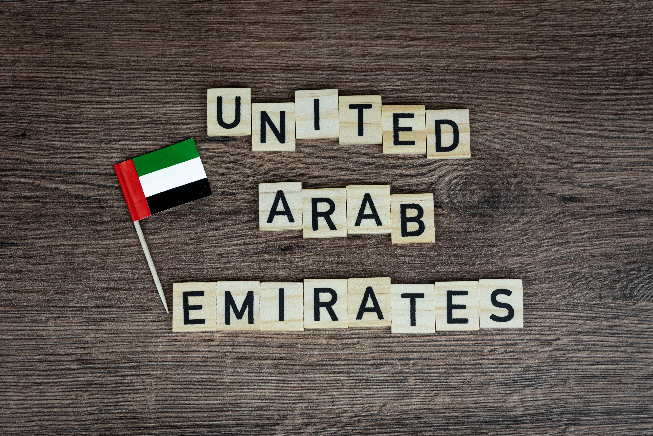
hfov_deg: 22.6
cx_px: 326
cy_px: 218
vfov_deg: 15.2
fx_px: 1633
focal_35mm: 90
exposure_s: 1/125
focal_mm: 90
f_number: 5.6
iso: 320
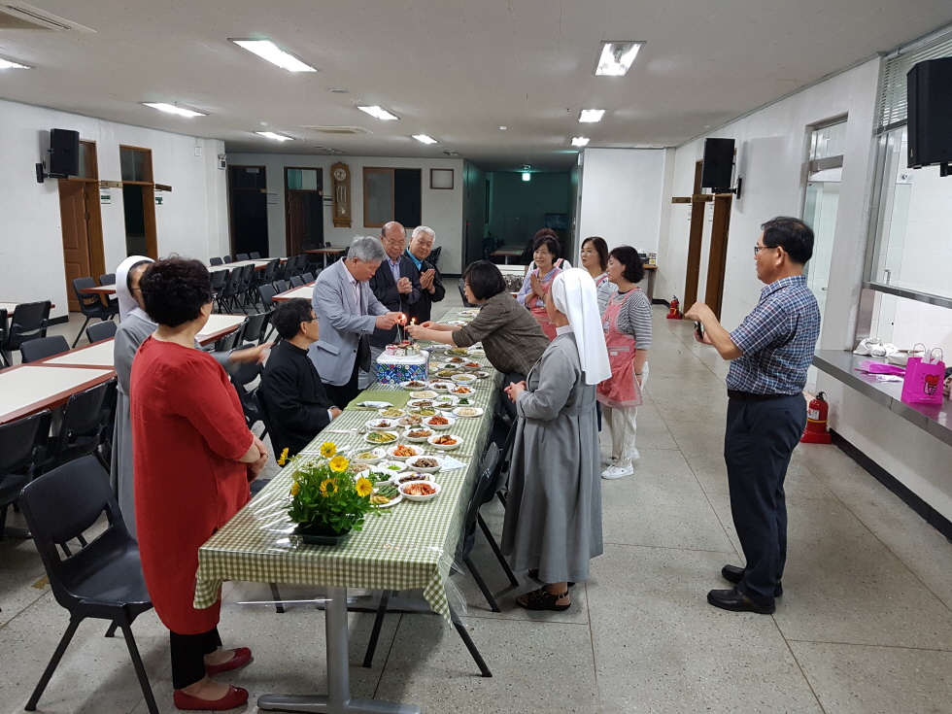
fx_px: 715
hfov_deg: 67.3
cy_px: 357
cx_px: 476
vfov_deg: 53.1
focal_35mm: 26
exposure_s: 1/30
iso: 160
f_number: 1.7
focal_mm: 4.2
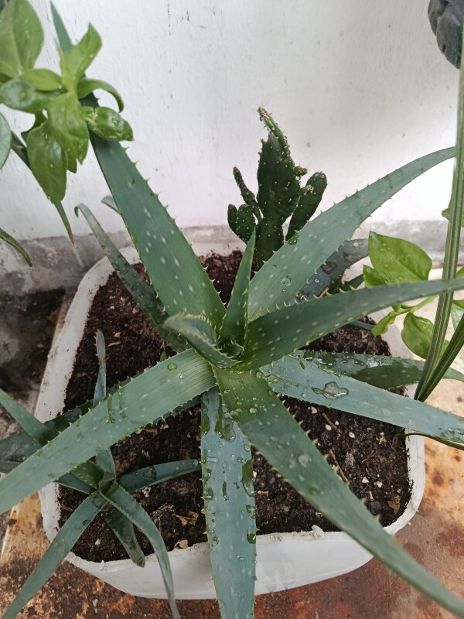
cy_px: 310
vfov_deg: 71.6
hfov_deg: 56.8
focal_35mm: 24
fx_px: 429
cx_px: 232
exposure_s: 1/100
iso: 371
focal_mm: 5.24
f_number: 1.7
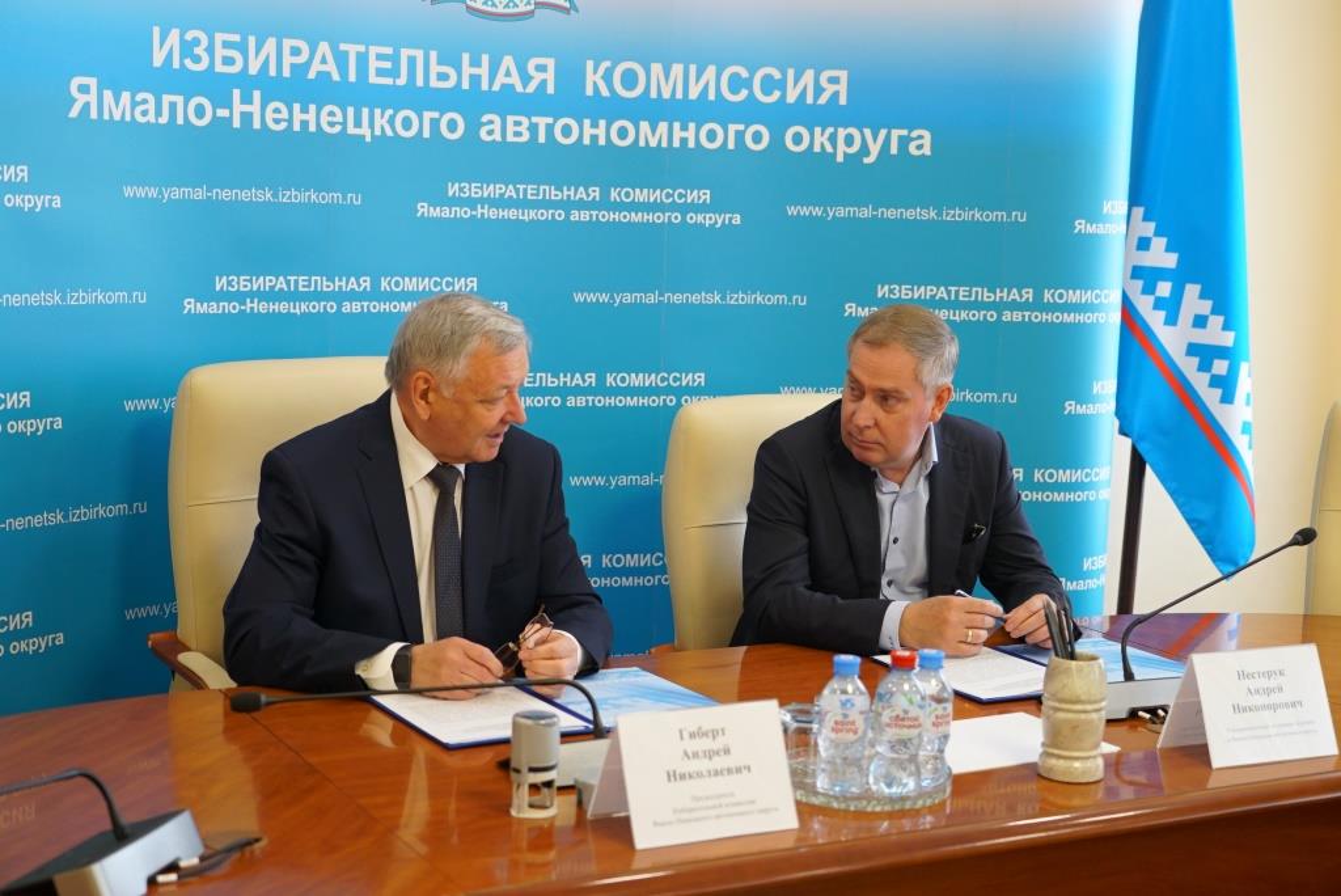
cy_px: 448
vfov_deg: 26.0
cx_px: 670
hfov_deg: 38.2
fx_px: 1938
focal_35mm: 52
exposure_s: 1/160
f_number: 4
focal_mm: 52
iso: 2500
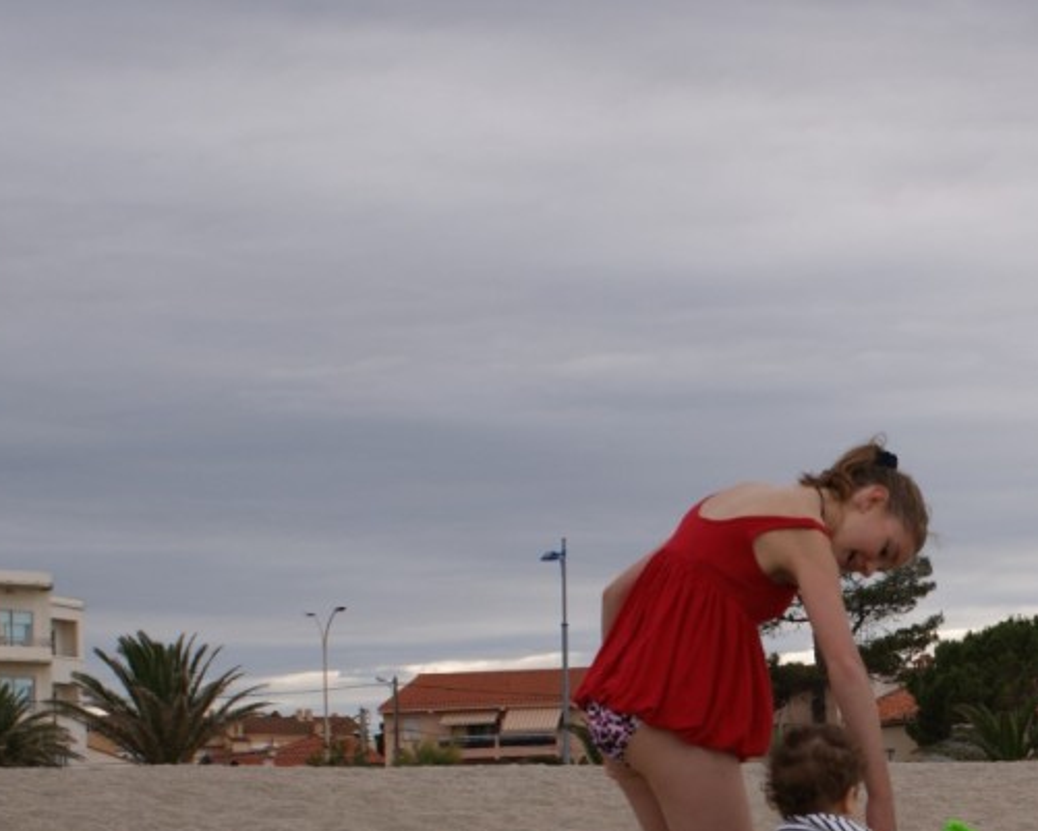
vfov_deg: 12.9
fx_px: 3630
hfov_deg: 16.0
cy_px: 763
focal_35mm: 118
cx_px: 1018
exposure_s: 1/100
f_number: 8
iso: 100
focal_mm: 35
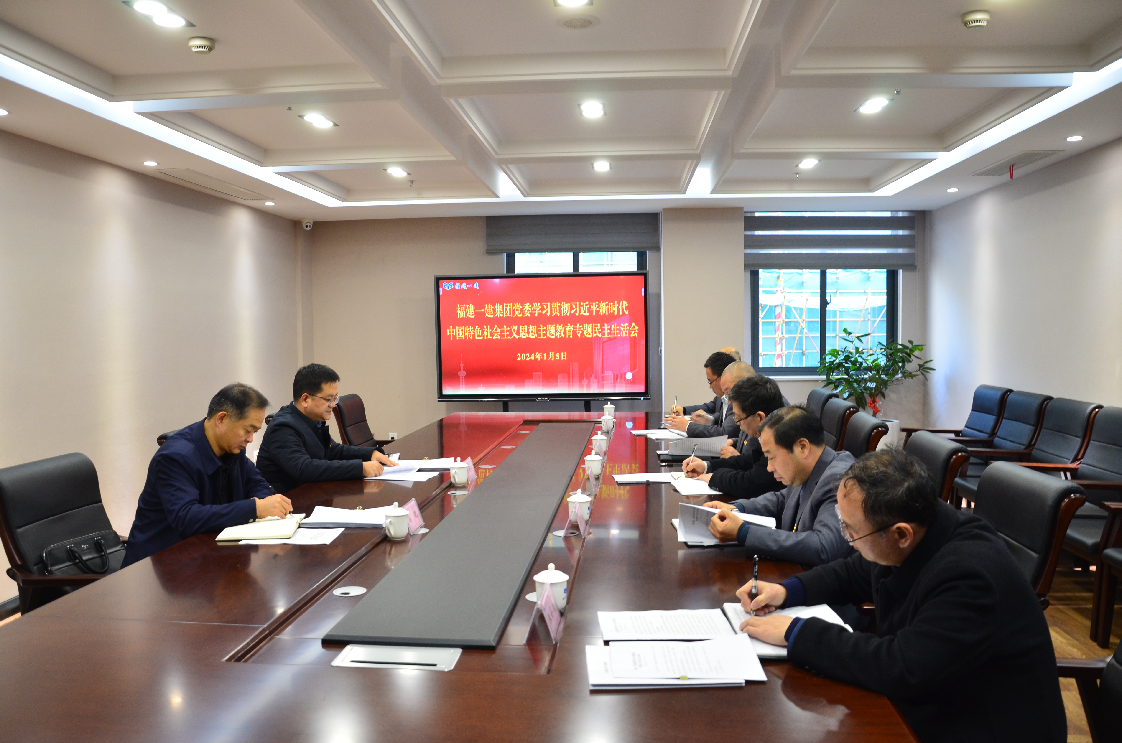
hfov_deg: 67.5
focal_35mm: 27
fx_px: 840
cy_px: 372
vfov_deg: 47.7
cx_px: 561
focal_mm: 18
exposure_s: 1/30
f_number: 3.5
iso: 500
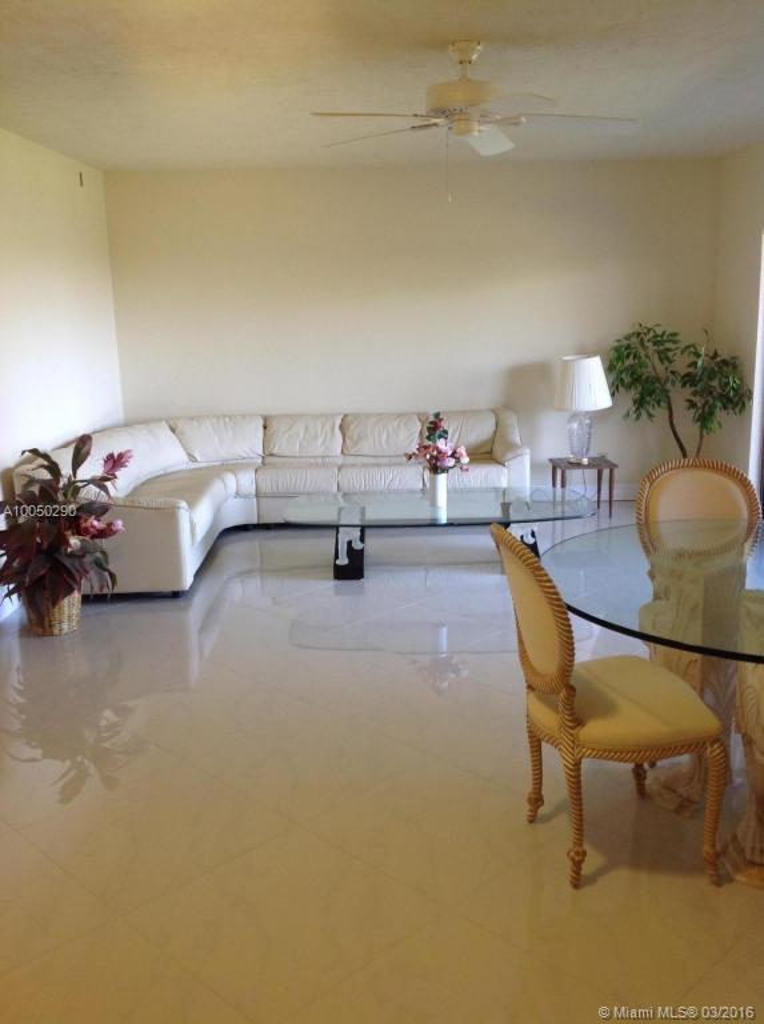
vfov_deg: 52.7
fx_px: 1033
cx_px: 382
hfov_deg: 40.6
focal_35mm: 35
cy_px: 512
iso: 64
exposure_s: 1/15
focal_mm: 4.28
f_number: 2.4
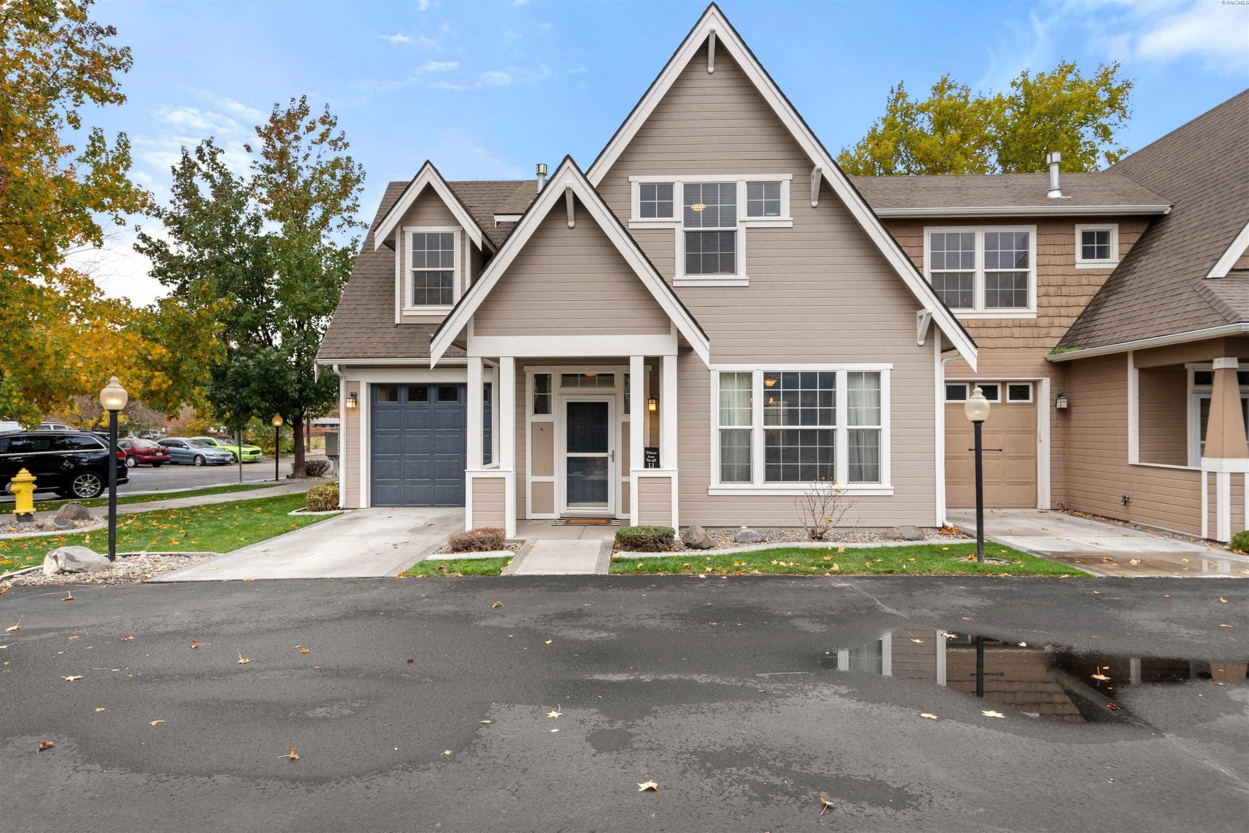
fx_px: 694
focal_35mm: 20
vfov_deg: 61.9
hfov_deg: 84.0
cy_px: 416
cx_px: 624
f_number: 7.1
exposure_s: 1/80
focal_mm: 20
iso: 100
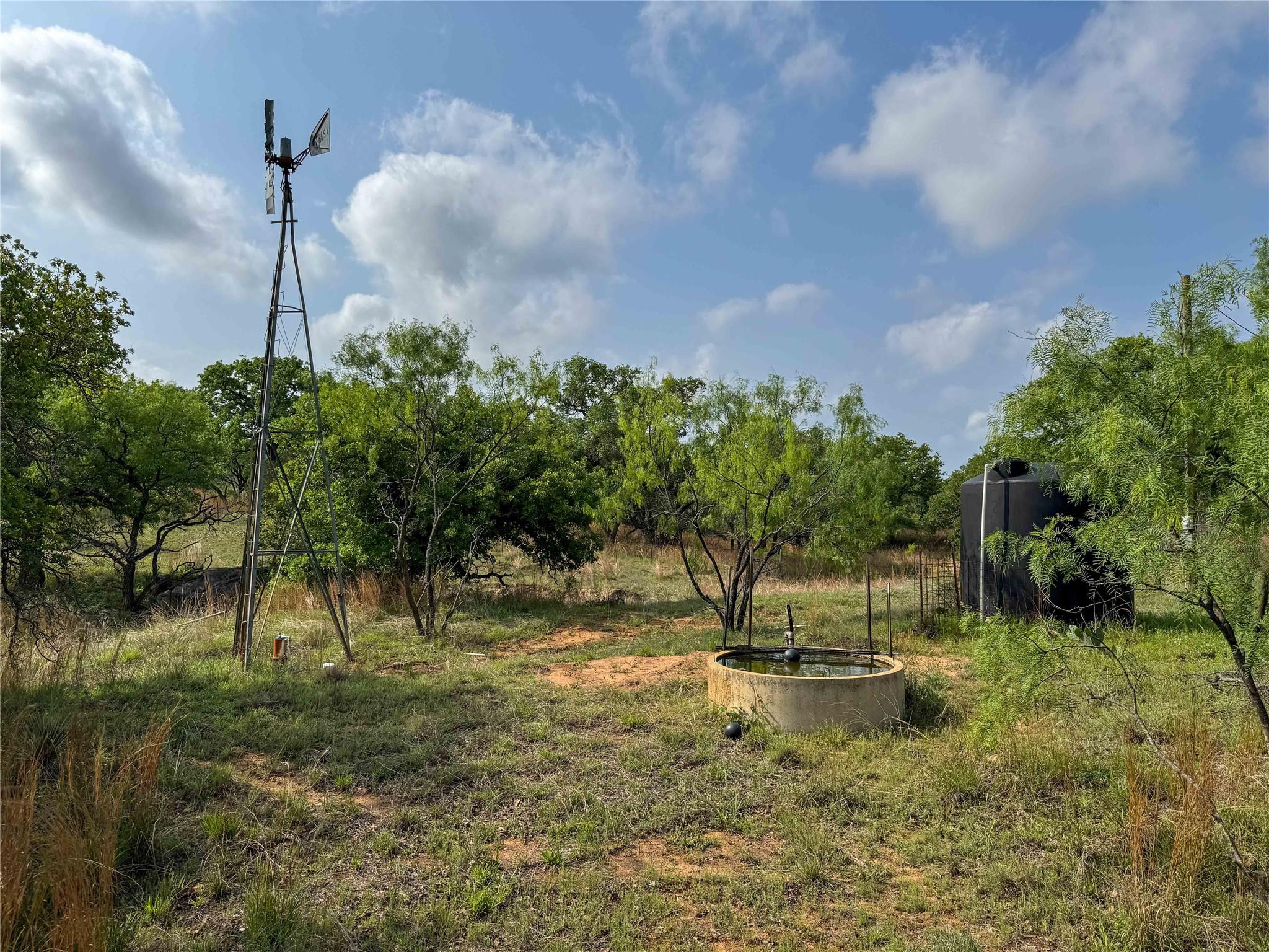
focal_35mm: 24
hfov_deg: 71.6
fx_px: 880
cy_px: 476
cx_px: 634
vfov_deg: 56.8
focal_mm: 6.76
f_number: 1.8
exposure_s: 1/8000
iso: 80
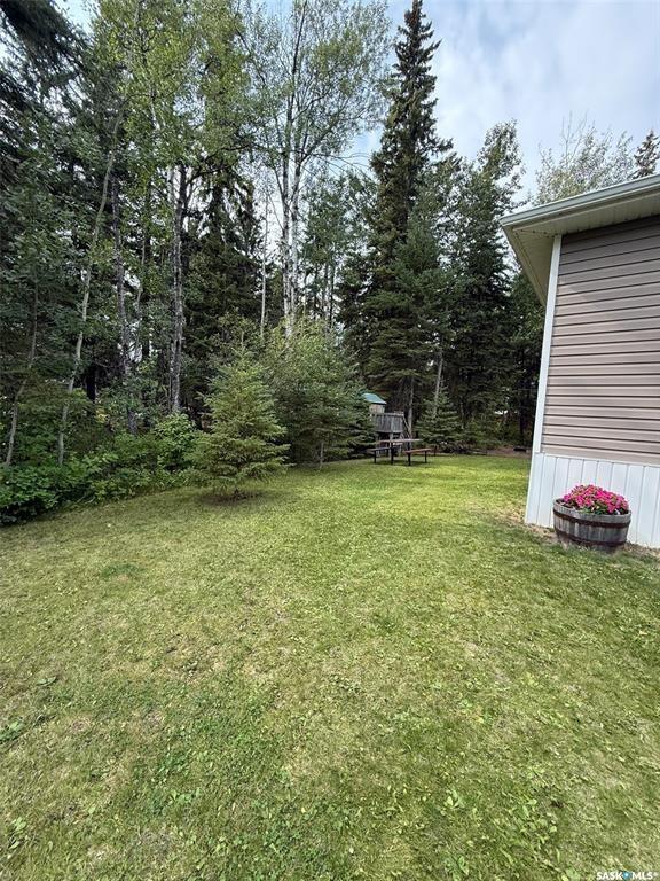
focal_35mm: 14
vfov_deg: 102.1
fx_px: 356
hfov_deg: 85.7
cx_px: 330
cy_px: 440
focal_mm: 2.22
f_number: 2.2
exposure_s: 1/383
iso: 64
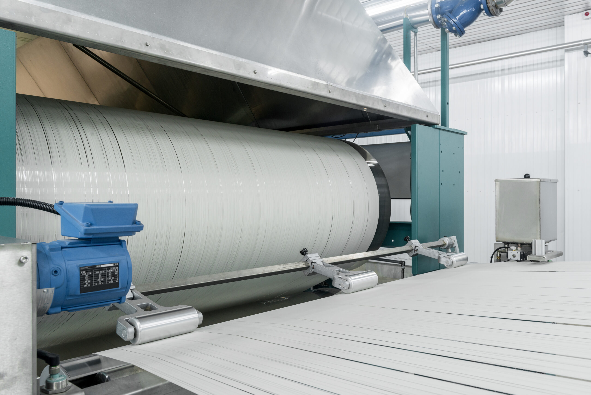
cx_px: 296
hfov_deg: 60.3
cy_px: 198
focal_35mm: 31
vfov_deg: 42.4
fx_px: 509
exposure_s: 1/4
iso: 400
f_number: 11
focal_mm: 31
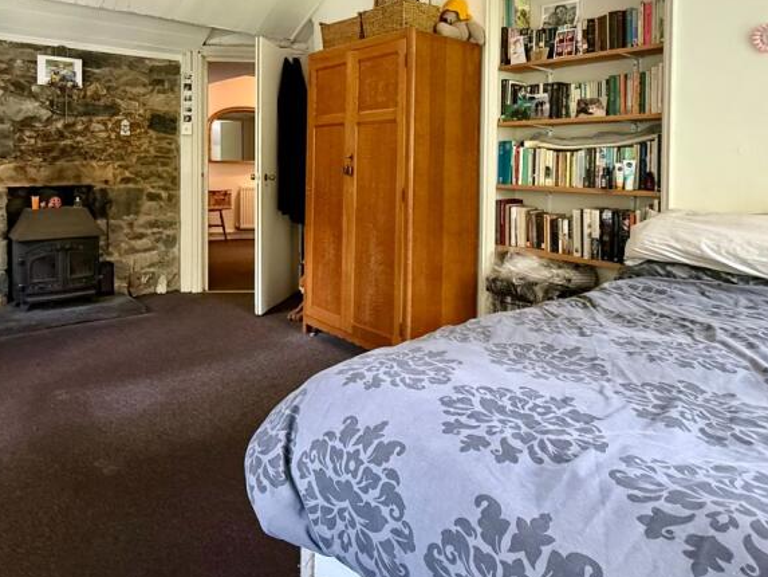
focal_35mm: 25
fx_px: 555
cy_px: 177
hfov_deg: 68.7
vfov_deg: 53.4
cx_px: 308
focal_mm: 2.22
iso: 640
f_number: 2.2
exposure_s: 1/60
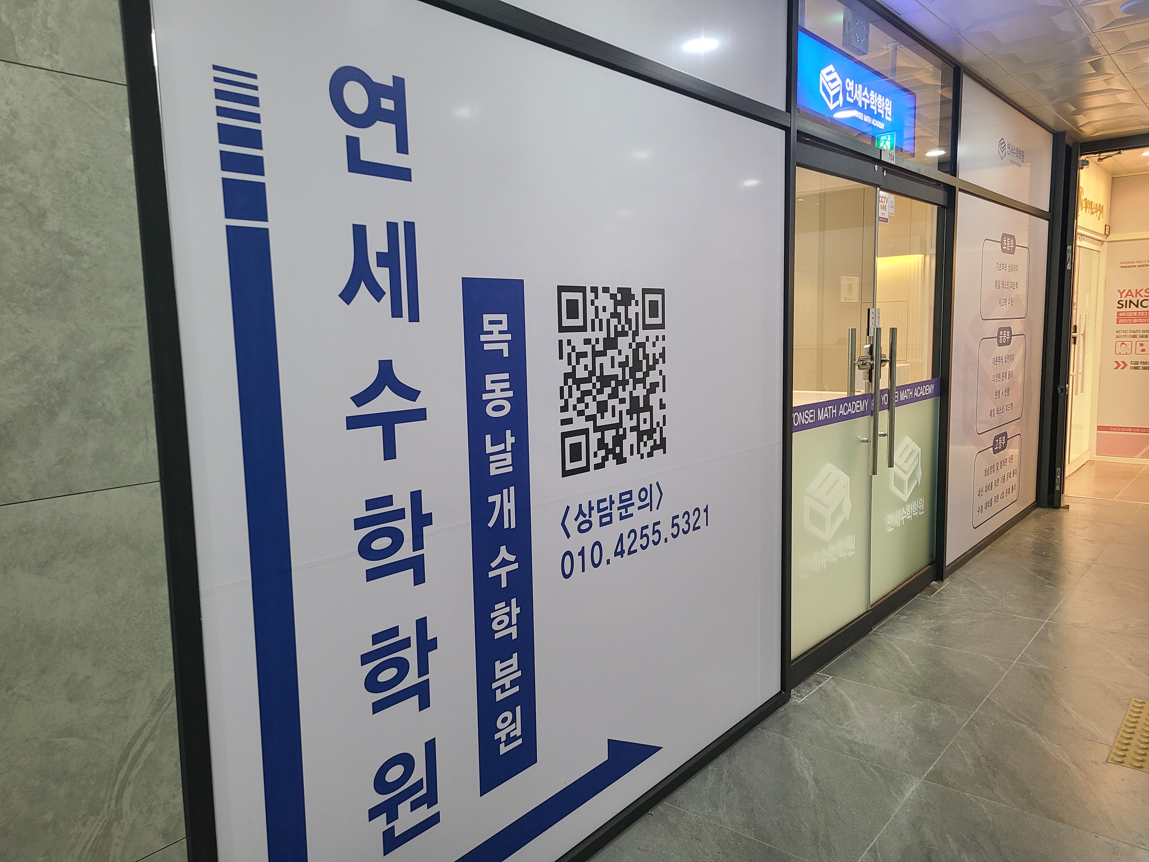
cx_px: 574
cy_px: 431
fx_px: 863
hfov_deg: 67.3
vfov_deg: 53.1
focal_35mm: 26
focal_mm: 5.4
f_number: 1.8
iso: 160
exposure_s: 1/60
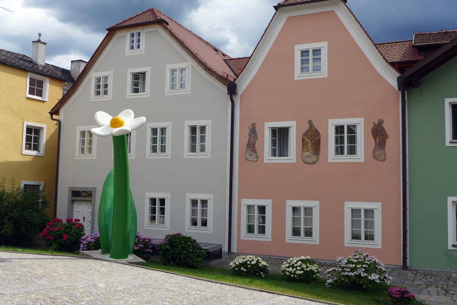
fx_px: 470
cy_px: 152
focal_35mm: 37
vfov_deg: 36.0
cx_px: 228
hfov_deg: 51.9
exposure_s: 1/1300
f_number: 2.8
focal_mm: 7.3
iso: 80
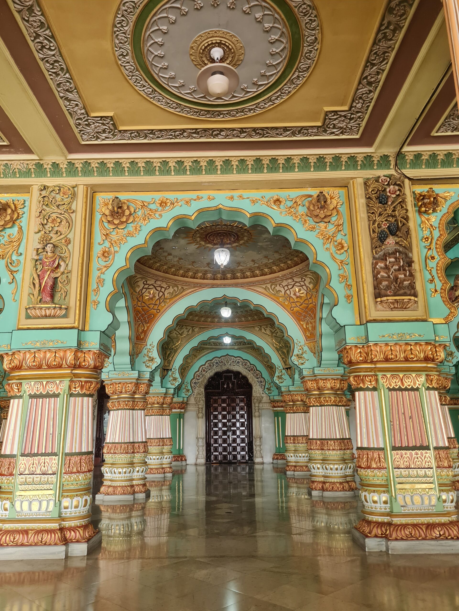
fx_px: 460
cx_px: 230
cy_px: 306
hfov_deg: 53.1
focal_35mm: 26
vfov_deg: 67.3
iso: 250
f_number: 1.8
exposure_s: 1/50
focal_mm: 5.4
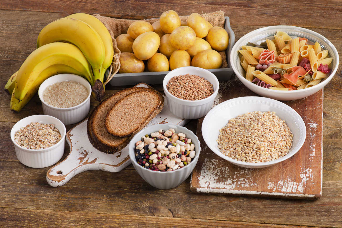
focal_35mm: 134
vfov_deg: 10.3
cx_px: 172
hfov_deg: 15.4
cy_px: 112
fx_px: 1268
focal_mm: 85
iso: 100
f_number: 9
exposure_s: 1/200
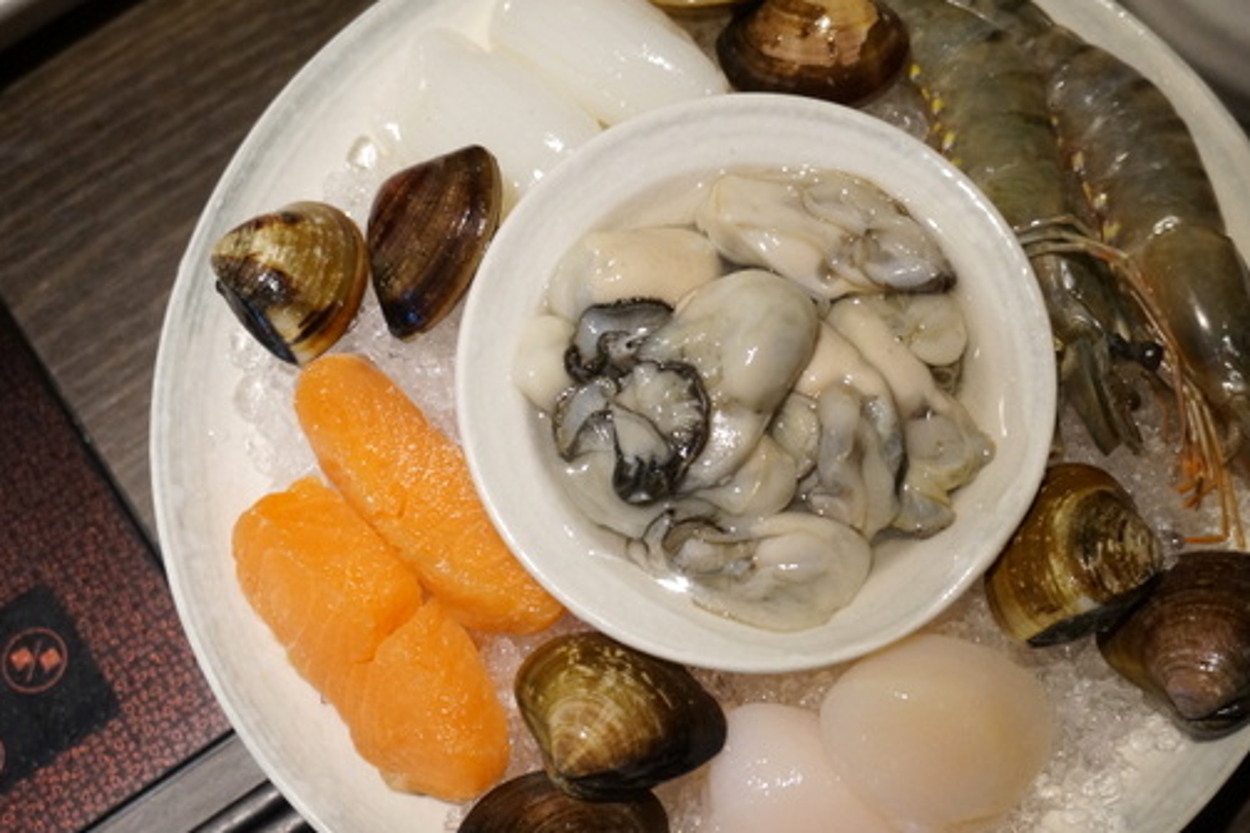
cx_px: 701
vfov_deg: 28.3
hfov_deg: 41.3
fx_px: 1653
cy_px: 436
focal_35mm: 48
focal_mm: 25
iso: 1250
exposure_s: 1/60
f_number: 4.5
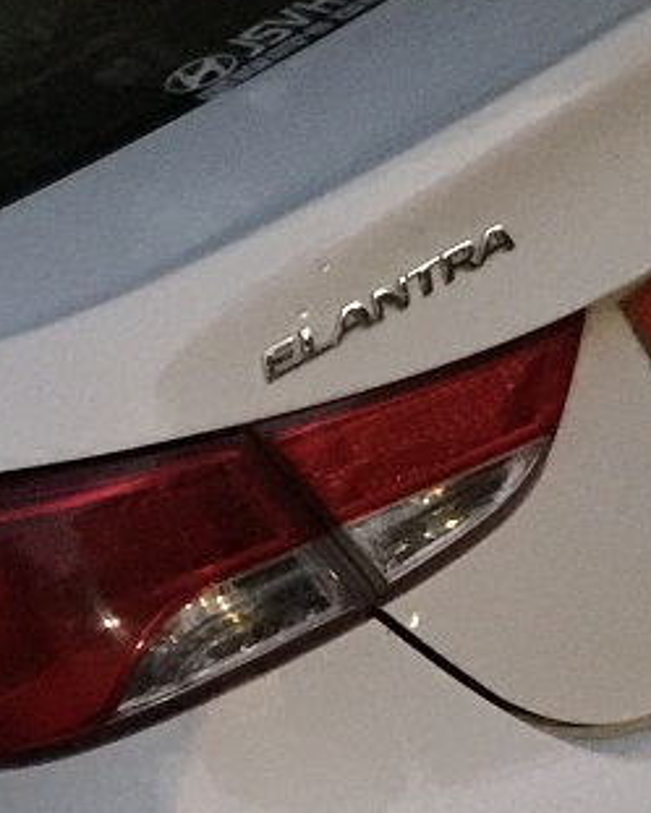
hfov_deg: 12.5
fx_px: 2865
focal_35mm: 119
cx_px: -246
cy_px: 701
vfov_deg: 16.0
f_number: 2.2
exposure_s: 1/4
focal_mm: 4.15
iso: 320
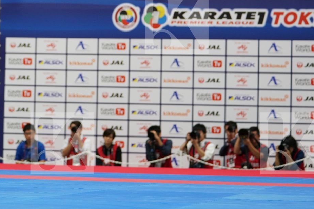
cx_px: 62
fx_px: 1526
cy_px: 23
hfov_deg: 11.7
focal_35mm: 175
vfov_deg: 7.8
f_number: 2.8
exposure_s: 1/500
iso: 2000
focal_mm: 90
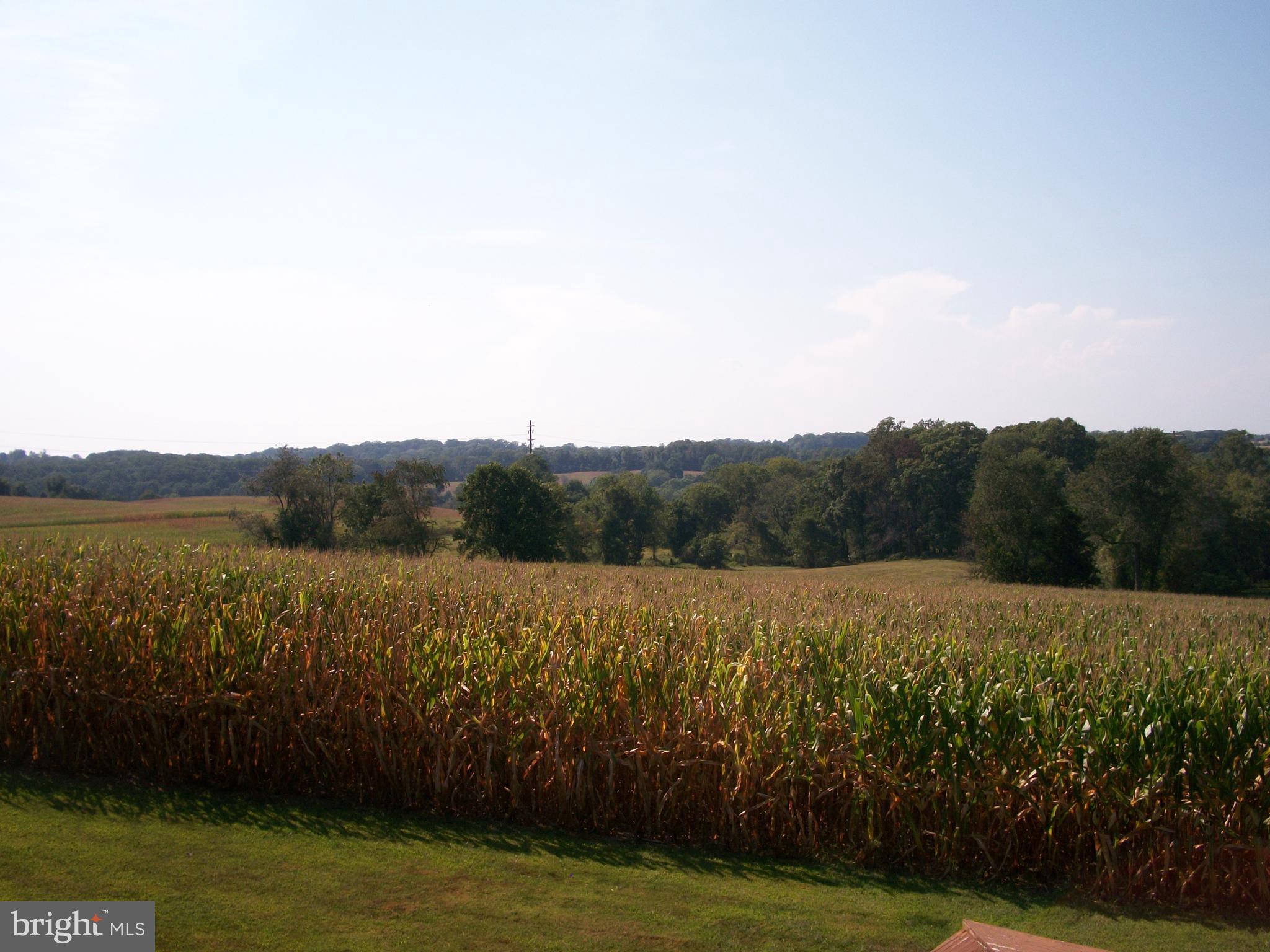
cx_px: 635
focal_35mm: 35
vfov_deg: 40.7
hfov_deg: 52.6
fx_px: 1284
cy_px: 476
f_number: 5.6
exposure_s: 1/400
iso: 80
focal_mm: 6.3
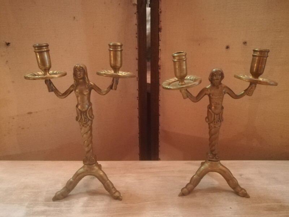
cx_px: 144
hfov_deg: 67.3
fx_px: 217
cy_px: 108
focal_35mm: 26
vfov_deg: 53.1
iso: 2000
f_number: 2.2
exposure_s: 1/14.3
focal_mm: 3.83
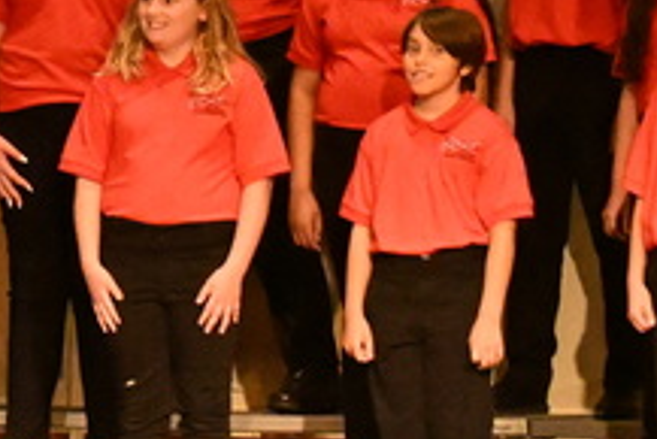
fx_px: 11870
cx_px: -748
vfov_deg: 2.1
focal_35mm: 650
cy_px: 176
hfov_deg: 3.1
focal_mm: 92
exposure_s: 1/1600
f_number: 2.8
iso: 10000
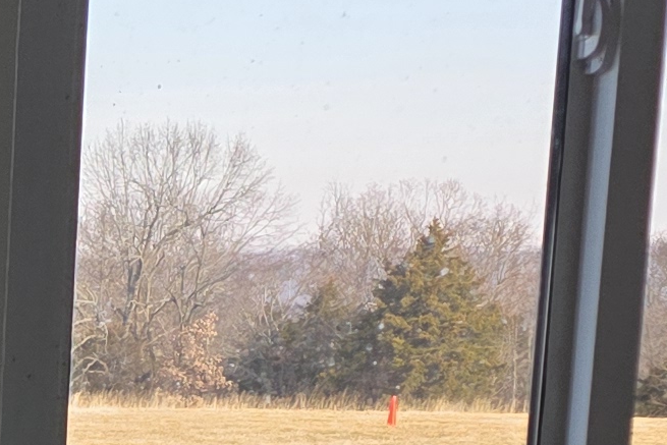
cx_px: -683
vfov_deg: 9.1
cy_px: 733
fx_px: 2705
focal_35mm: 146
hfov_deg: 12.3
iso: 80
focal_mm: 6.3
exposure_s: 1/1614
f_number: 1.7
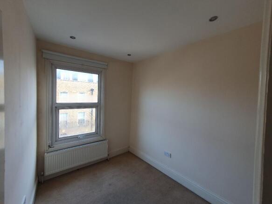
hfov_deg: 106.2
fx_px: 102
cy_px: 102
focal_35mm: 13
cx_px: 136
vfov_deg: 89.9
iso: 50
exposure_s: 1/50
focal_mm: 1.8
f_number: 2.2
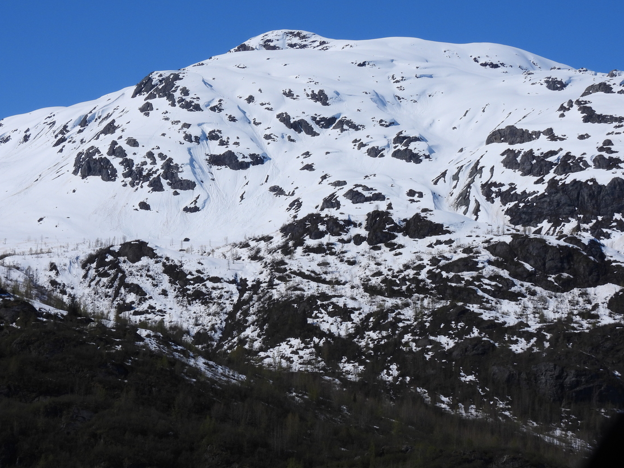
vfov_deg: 17.0
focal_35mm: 87
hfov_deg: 22.5
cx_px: 277
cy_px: 230
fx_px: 1569
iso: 100
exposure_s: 1/2000
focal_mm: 13.4
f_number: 5
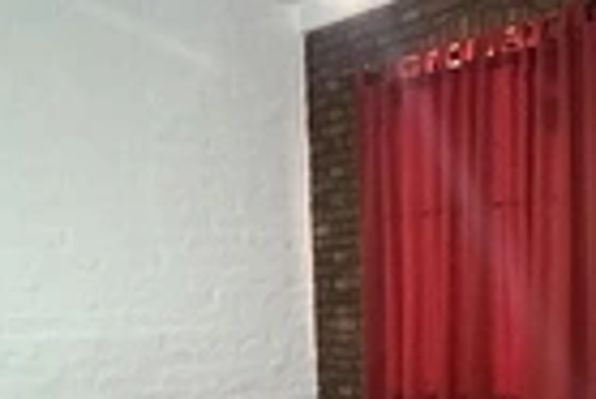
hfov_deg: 42.3
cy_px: 502
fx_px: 762
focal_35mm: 46
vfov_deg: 25.7
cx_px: 386
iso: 1000
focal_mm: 2.22
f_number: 2.2
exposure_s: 1/50
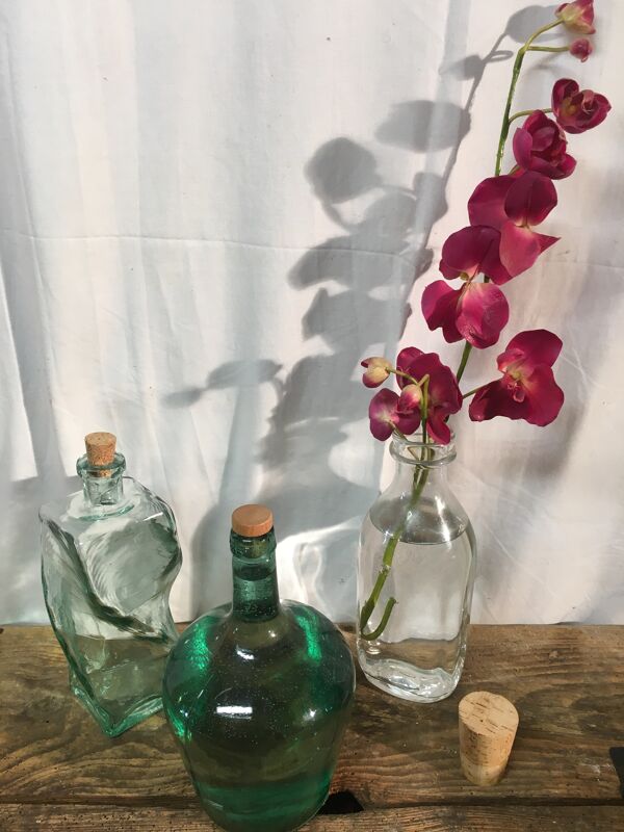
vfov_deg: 61.7
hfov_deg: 48.2
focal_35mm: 29
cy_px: 416
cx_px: 312
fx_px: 697
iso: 100
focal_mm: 4.15
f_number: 2.2
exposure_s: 1/33
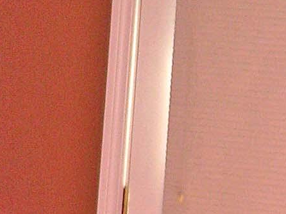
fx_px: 1825
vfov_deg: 6.7
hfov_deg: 8.8
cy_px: 259
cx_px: -80
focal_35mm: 221
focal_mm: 6.3
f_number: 3.2
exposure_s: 1/30
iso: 56
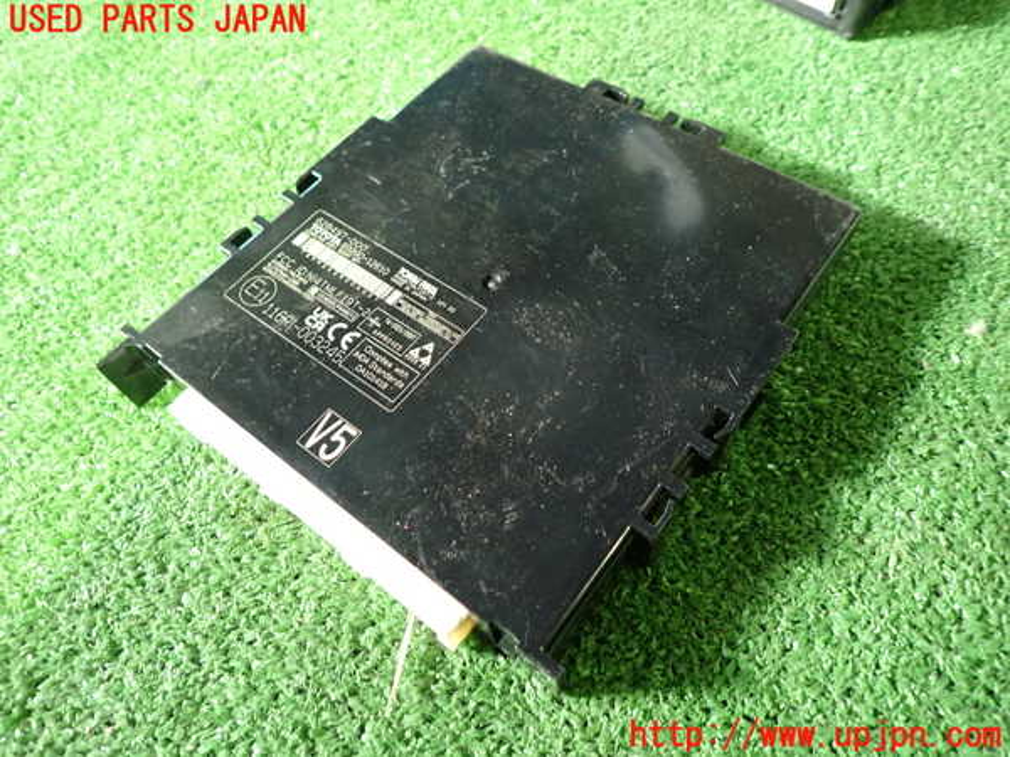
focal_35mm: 25
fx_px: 729
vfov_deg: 54.9
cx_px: 505
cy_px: 378
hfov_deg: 69.4
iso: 640
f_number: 2
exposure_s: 1/30
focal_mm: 4.5
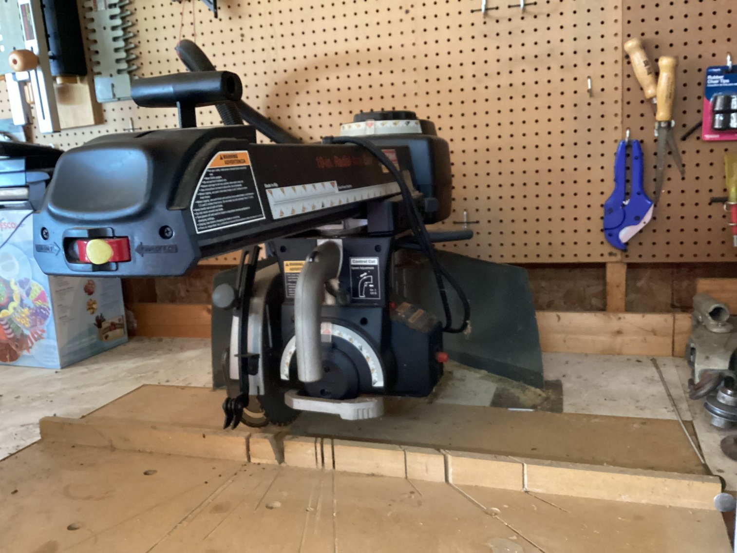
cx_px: 368
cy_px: 276
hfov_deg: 58.3
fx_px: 660
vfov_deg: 45.4
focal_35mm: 31
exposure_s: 1/30
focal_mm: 3.3
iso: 800
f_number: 2.4
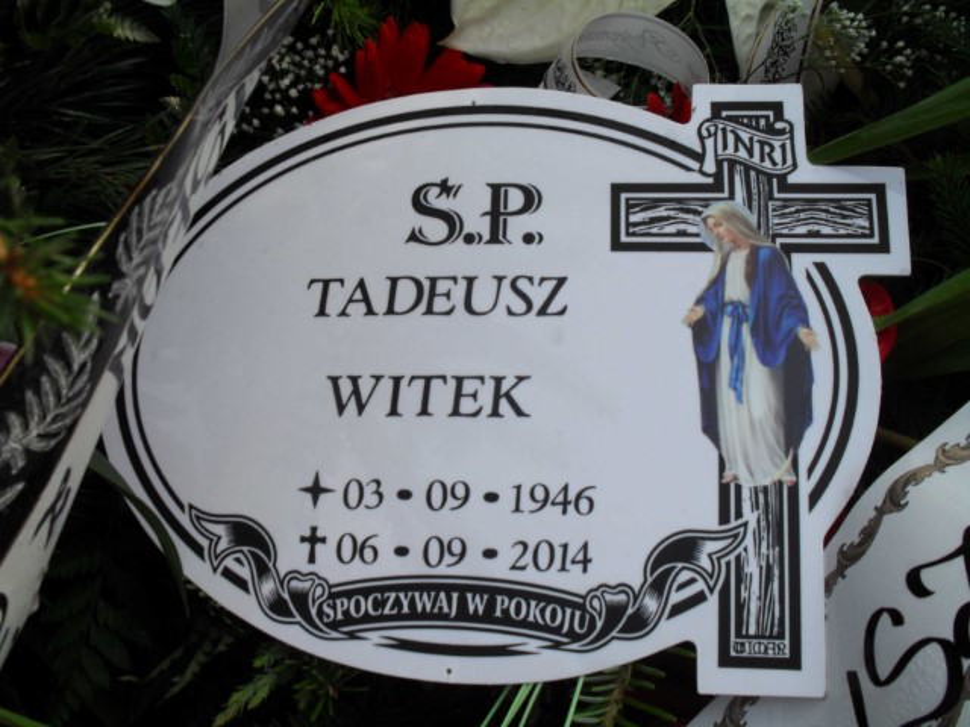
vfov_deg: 40.7
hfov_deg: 52.6
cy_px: 364
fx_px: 981
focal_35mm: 35
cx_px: 485
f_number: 8.4
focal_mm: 6.3
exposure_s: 1/90
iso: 100
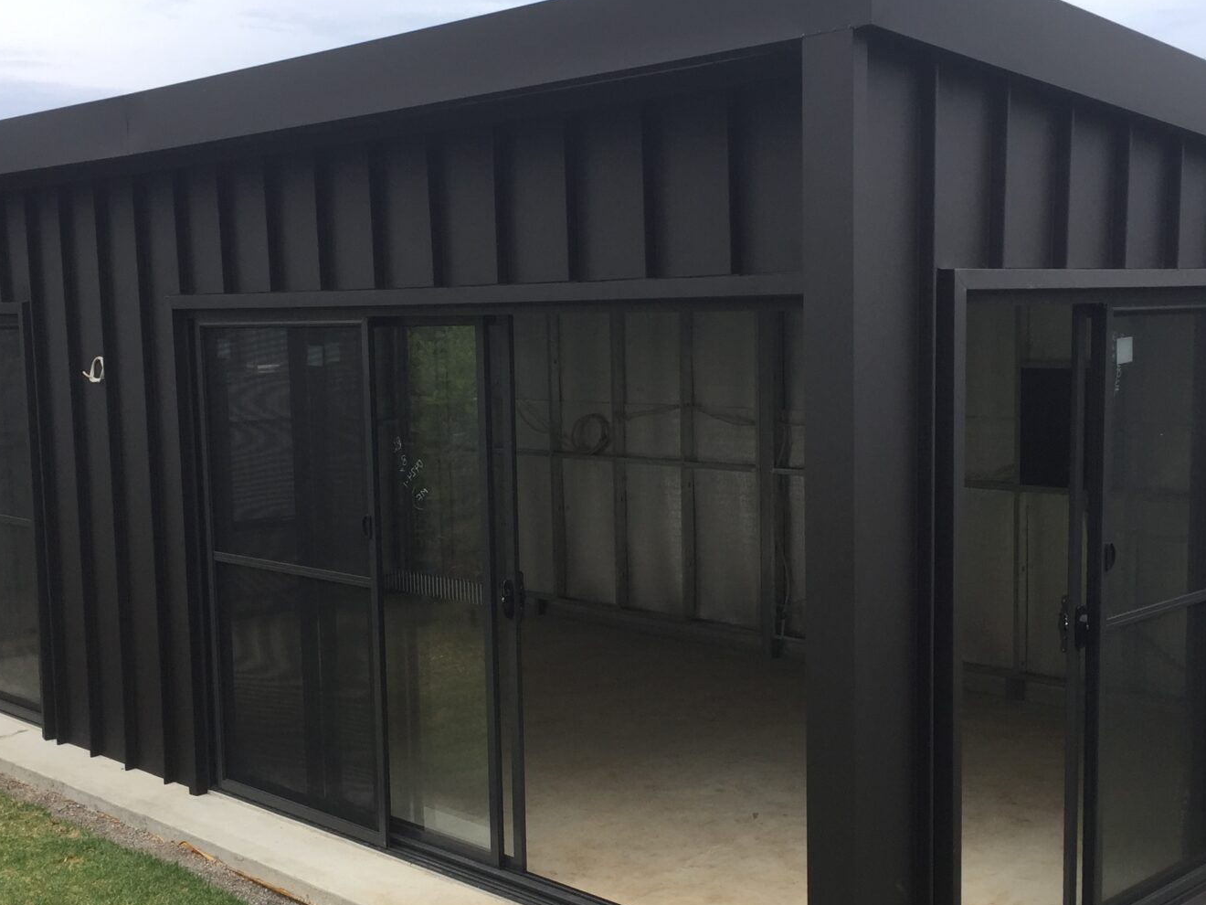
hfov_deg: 42.1
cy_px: 516
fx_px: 1568
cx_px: 617
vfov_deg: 32.1
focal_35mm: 45
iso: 32
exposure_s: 1/775
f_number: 2.2
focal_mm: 4.15
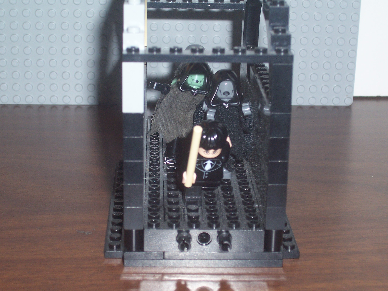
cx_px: 194
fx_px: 919
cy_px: 146
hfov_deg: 23.8
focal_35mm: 82
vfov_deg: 18.0
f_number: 4.1
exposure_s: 1/90
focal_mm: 13.5
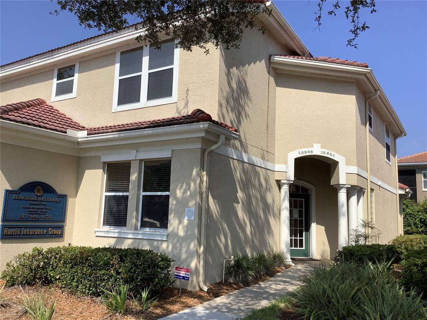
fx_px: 382
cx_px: 214
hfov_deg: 58.4
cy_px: 160
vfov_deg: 45.4
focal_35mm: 31
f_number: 2.4
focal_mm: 3.3
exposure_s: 1/1773
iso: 25
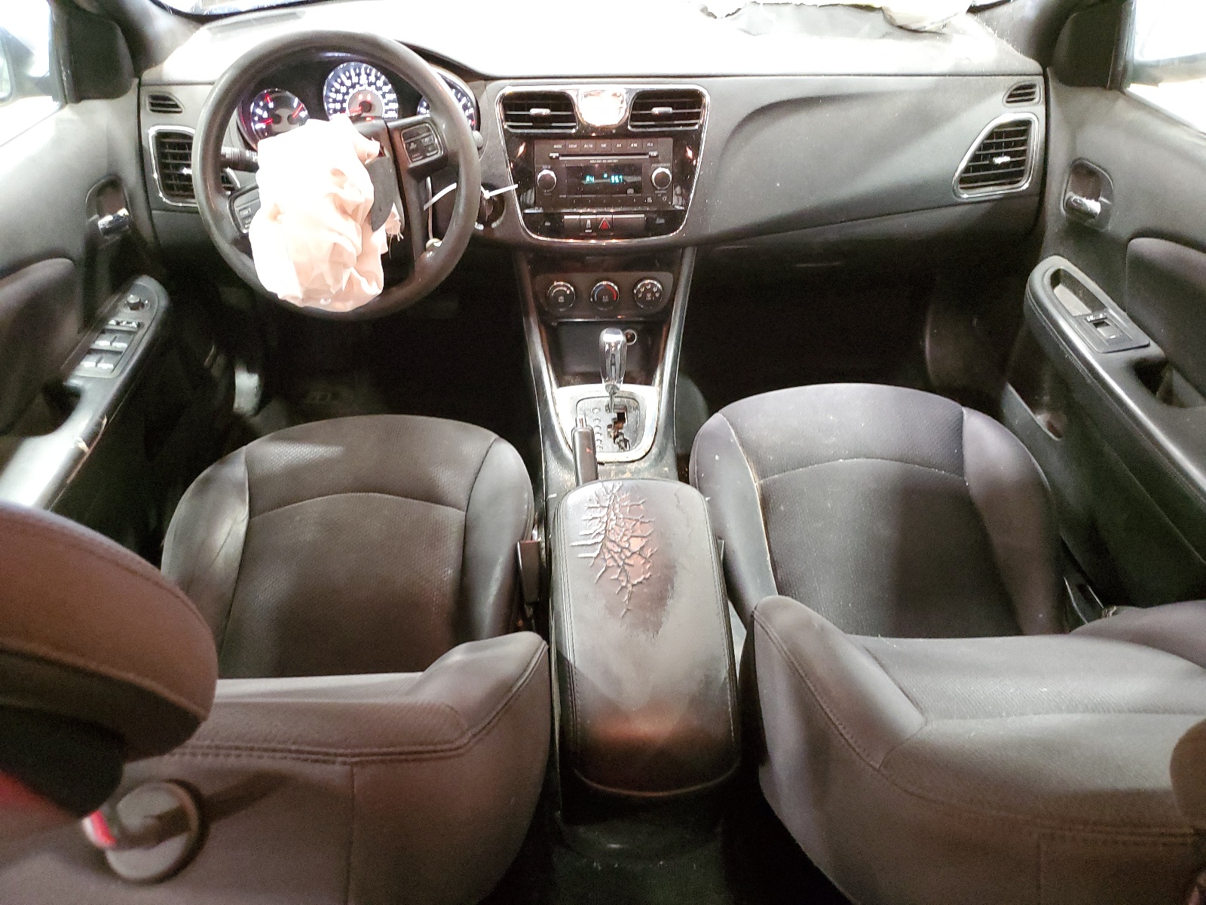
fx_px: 906
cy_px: 452
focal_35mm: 26
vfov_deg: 53.1
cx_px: 603
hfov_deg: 67.3
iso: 632
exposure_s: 1/15
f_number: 1.5
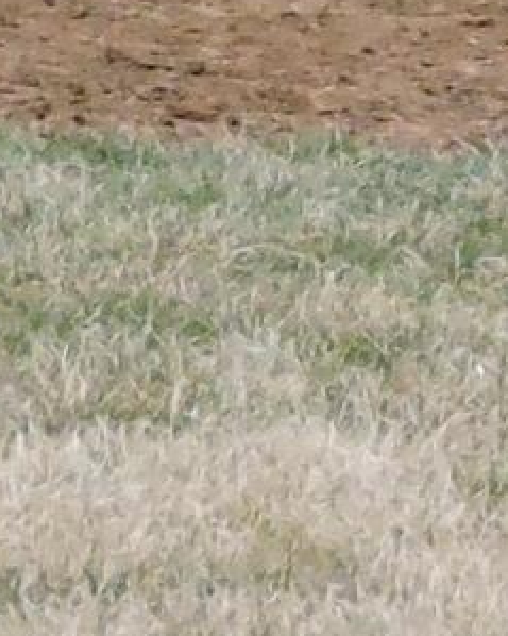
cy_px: -1170
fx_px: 40953
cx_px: -354
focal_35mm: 2178
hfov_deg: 0.7
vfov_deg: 0.9
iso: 640
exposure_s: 1/250
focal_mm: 44.6
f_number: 4.7
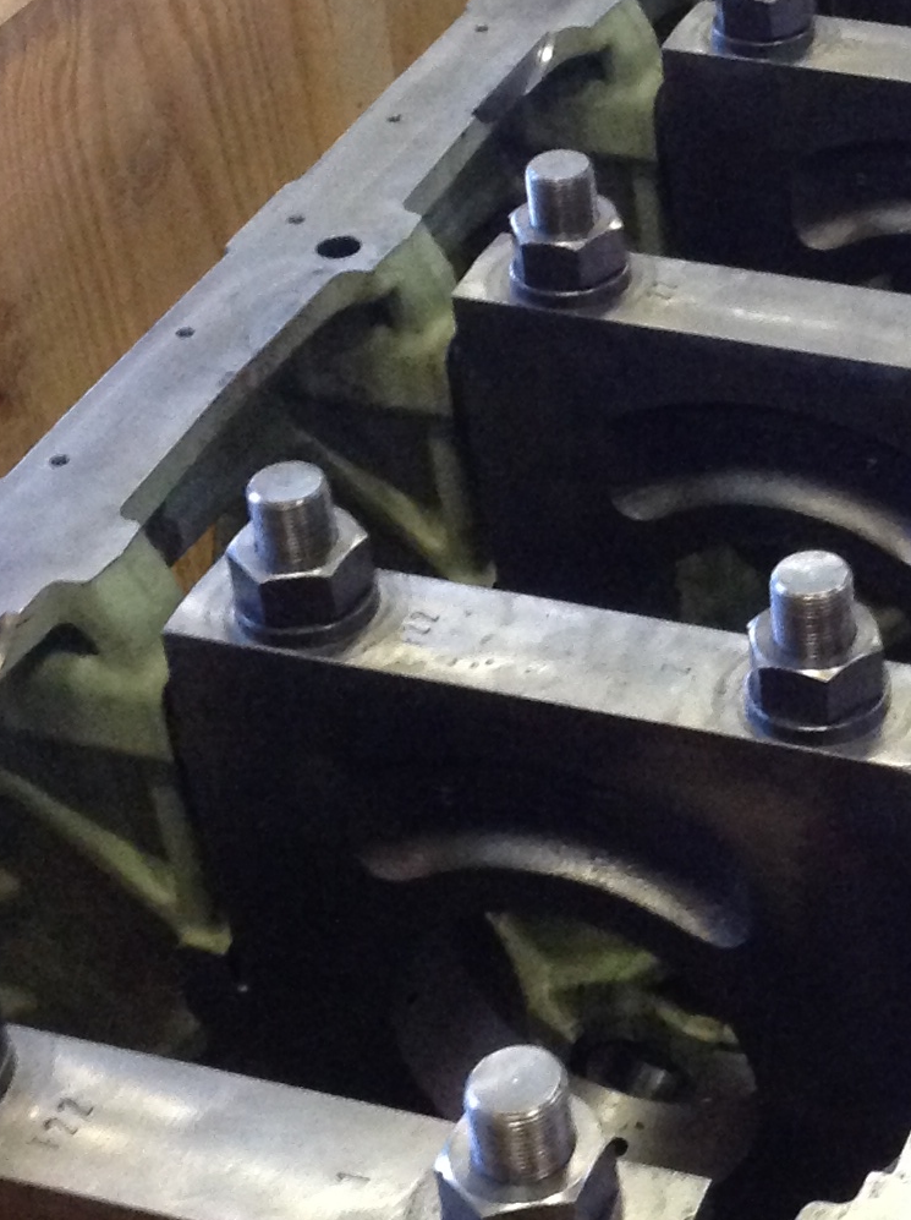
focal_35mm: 91
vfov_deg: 21.5
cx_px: 999
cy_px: 405
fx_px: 3201
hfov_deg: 15.8
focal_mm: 4.28
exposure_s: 1/15
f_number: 2.4
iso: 500
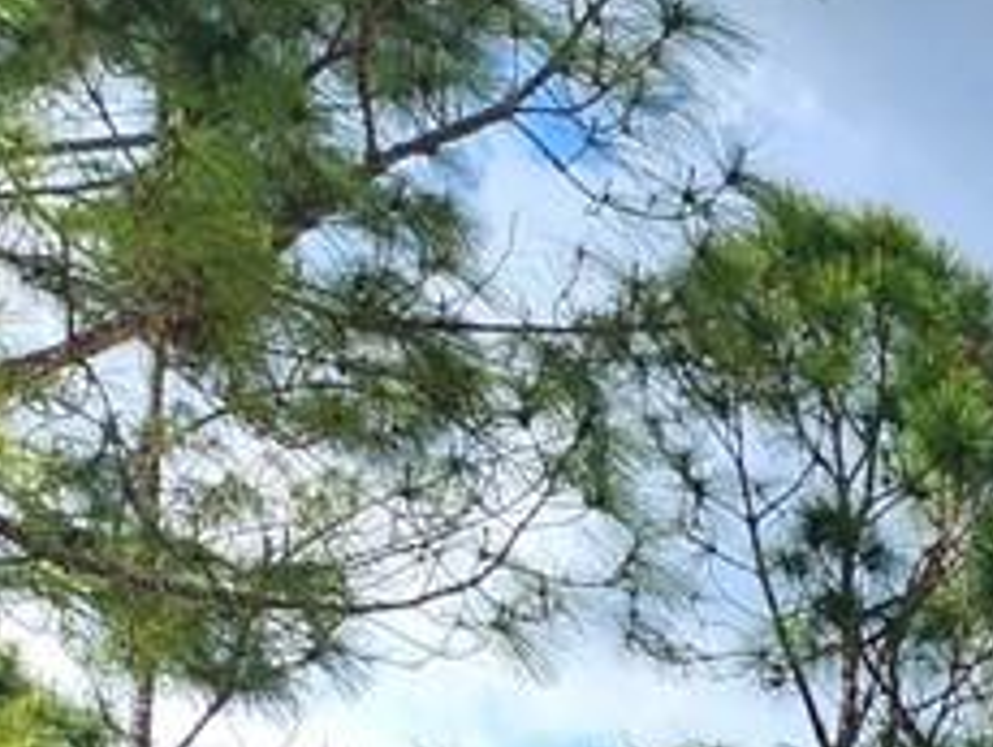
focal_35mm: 160
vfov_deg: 8.2
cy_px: 2077
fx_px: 4595
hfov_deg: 10.2
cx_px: 2621
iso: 20
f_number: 1.8
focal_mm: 5.4
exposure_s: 1/1667
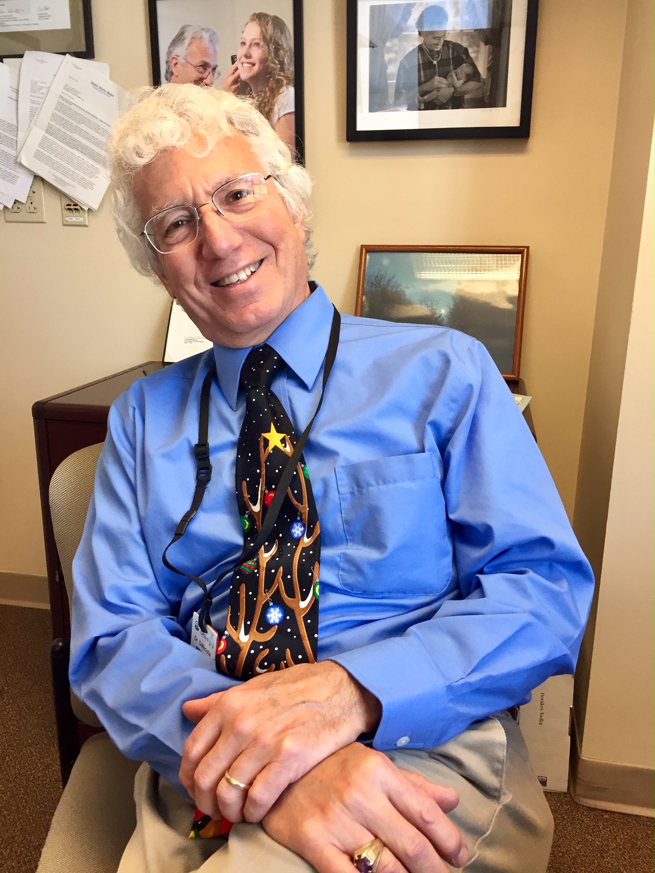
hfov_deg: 48.2
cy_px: 436
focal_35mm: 29
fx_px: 732
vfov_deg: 61.7
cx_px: 328
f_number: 2.2
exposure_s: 1/30
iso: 40
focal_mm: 4.15
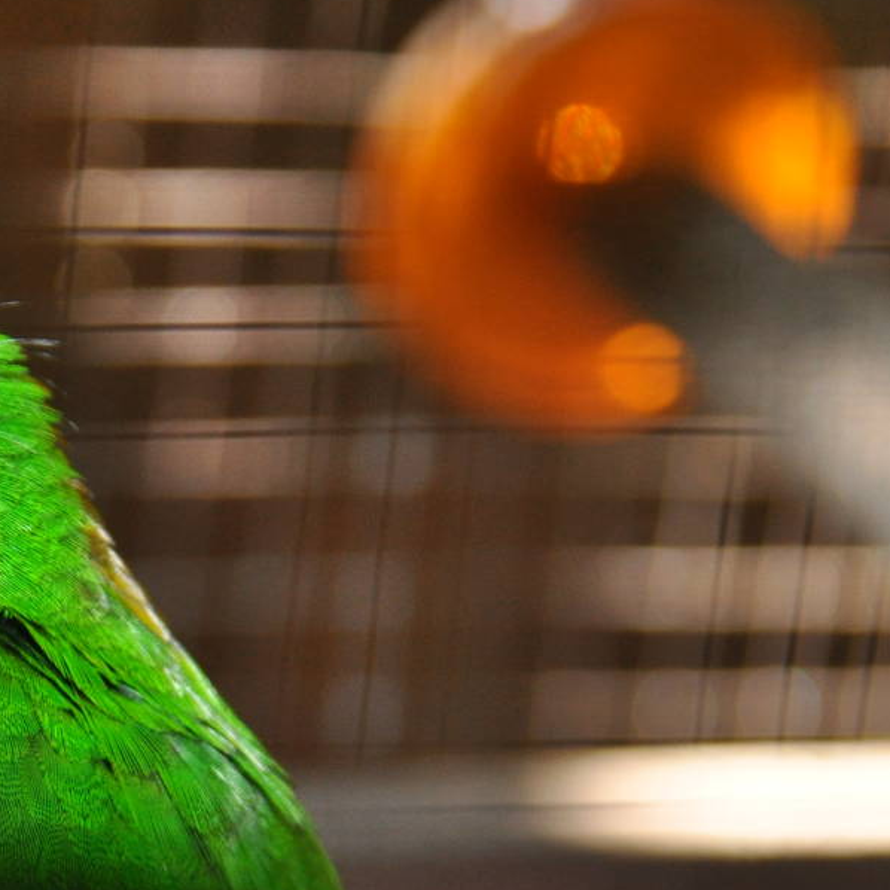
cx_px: -76
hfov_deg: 6.0
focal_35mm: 293
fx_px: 8523
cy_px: 757
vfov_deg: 6.0
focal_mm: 86
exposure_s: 1/60
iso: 800
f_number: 5.6
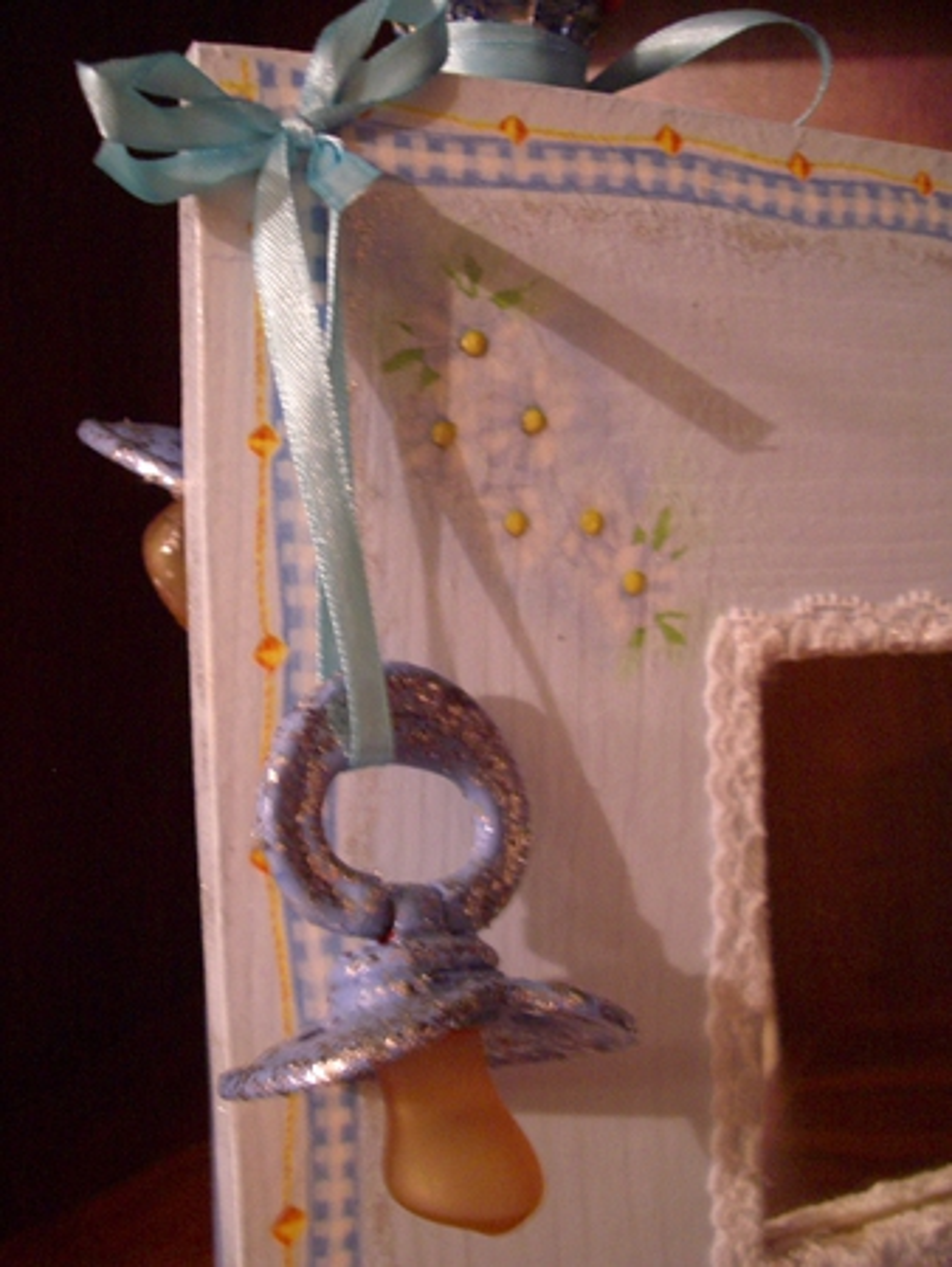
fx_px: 1282
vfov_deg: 52.6
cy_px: 634
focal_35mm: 35
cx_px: 476
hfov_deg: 40.7
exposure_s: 1/8
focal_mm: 5.8
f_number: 2.6
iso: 200
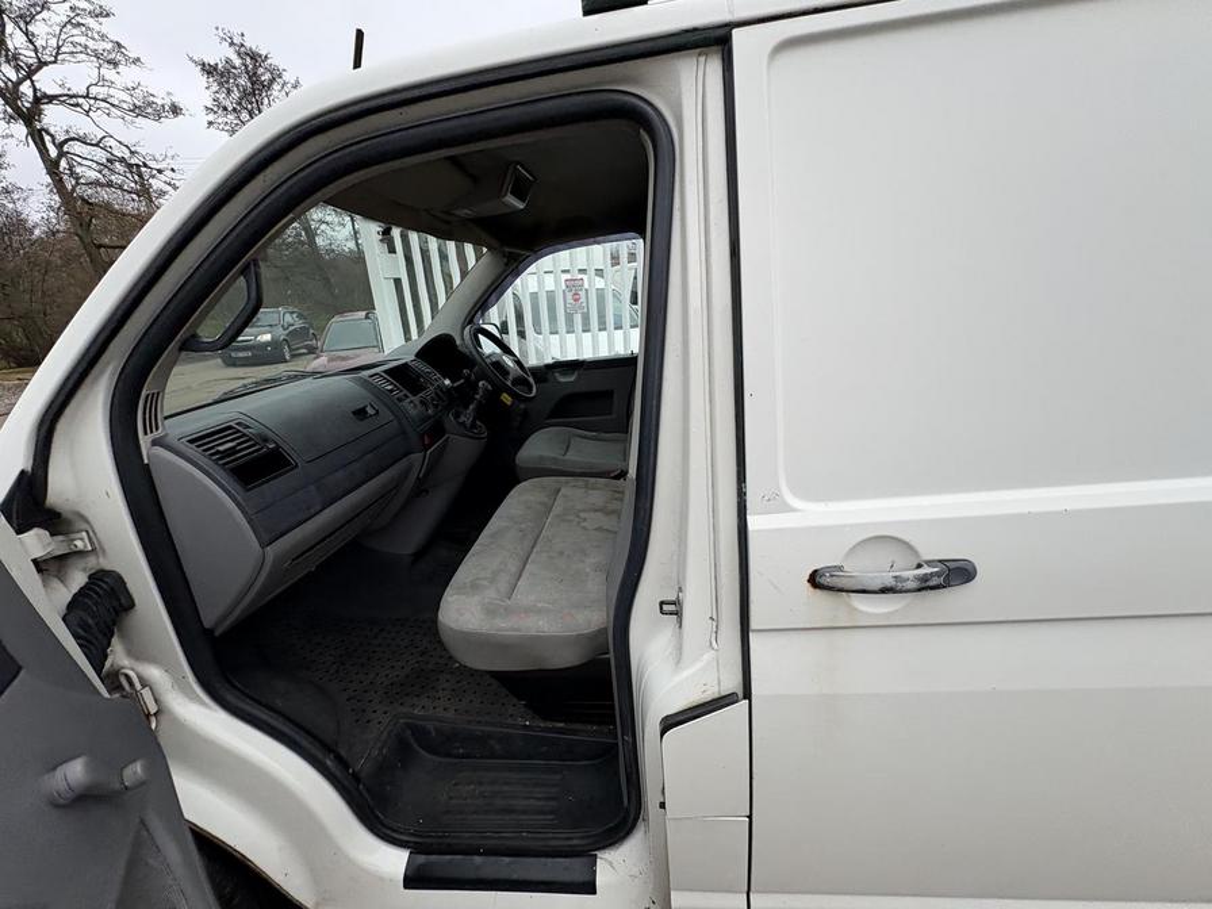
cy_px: 454
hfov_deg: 102.1
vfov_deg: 85.7
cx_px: 606
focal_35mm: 14
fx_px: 490
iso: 40
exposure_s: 1/368
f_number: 2.2
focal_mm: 2.22
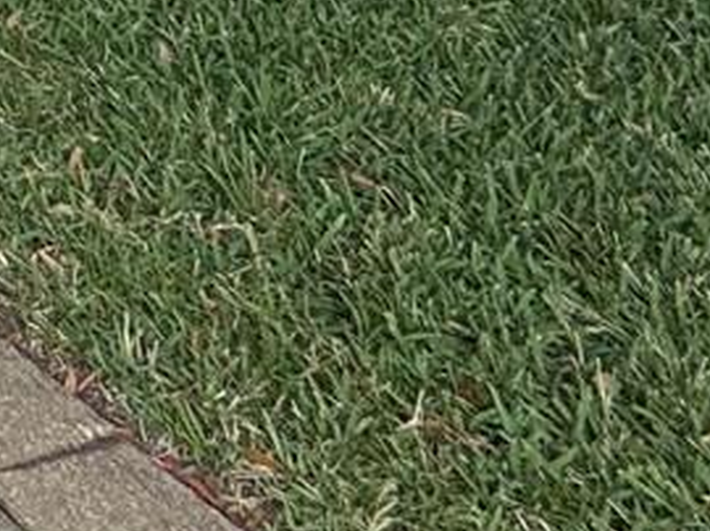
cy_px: -841
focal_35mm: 83
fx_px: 1701
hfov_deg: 14.1
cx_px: -1073
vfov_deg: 12.6
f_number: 2.2
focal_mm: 2.22
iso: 40
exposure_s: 1/741
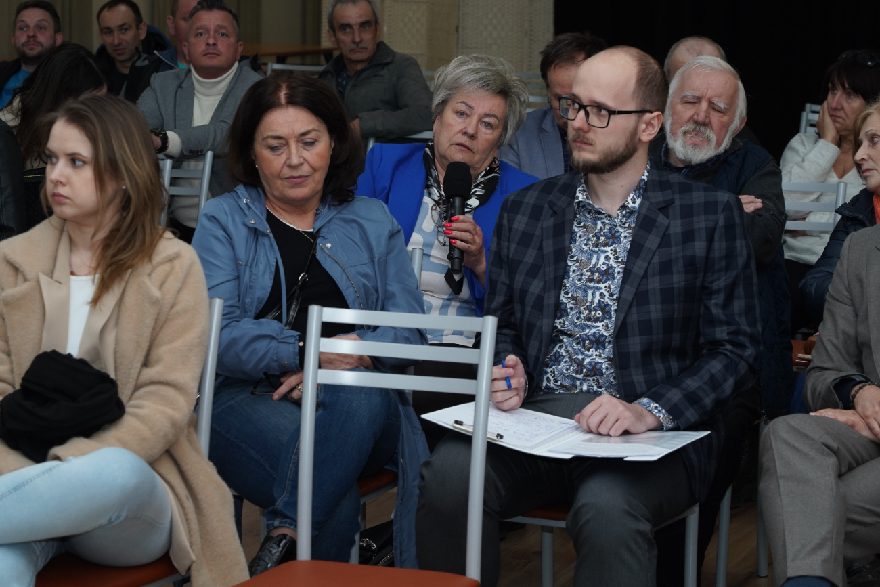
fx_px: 2567
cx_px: 440
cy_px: 294
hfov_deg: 19.5
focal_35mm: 105
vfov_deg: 13.0
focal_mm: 105
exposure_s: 1/100
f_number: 8
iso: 1250
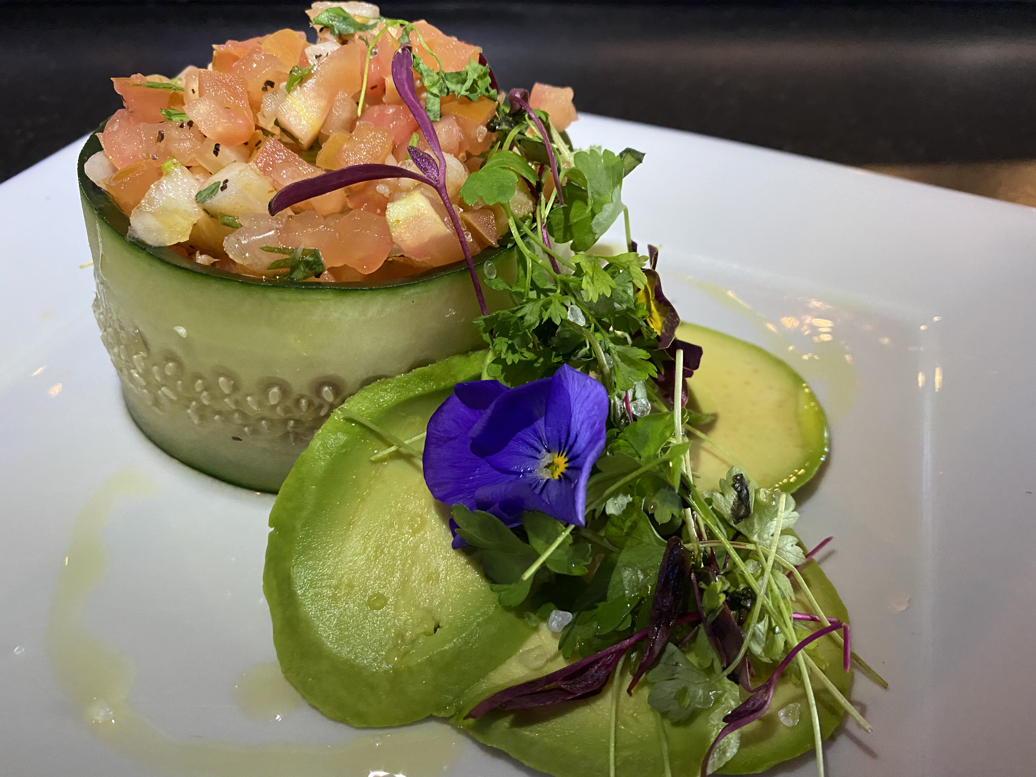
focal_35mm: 26
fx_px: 778
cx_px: 518
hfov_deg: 67.3
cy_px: 388
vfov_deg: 53.1
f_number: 1.8
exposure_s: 1/60
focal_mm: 4.25
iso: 400
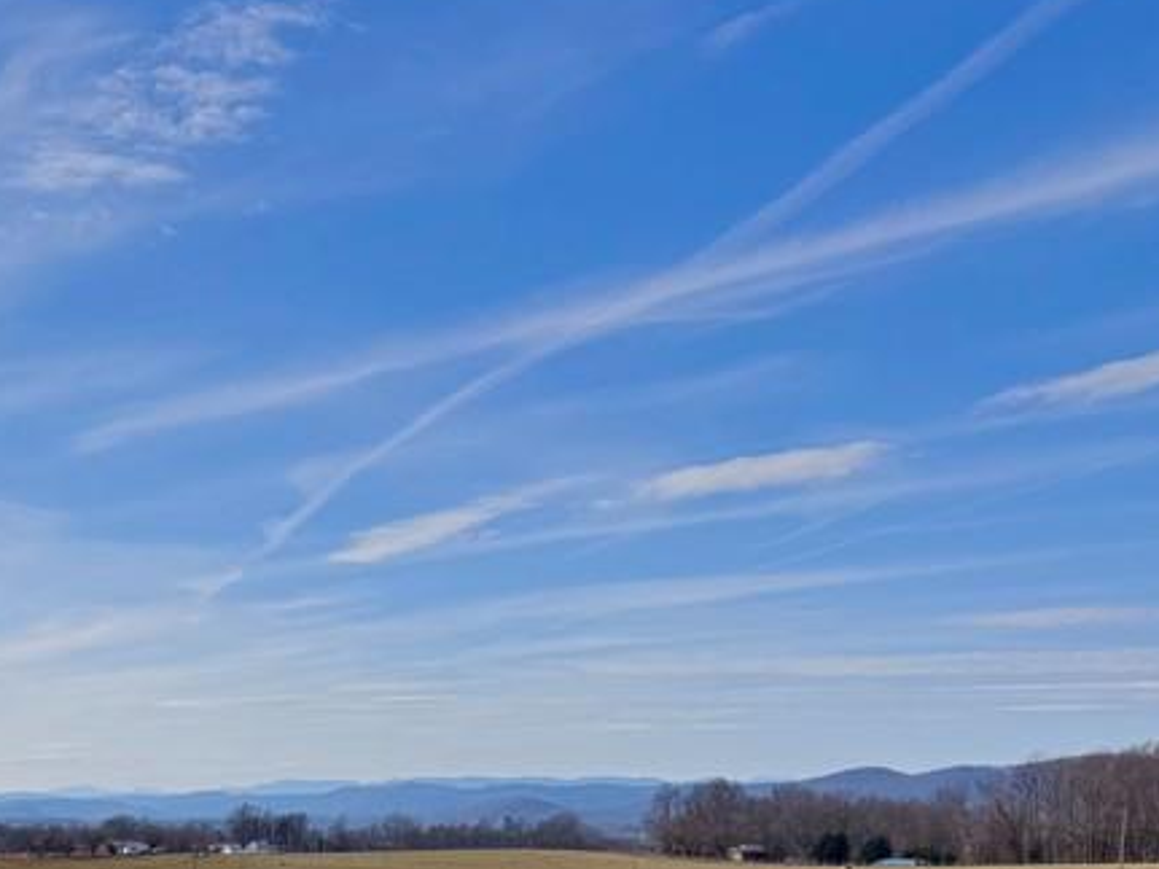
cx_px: -188
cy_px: 866
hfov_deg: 29.6
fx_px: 1908
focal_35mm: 57
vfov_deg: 24.5
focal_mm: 6.76
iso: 80
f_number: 1.78
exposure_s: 1/10417
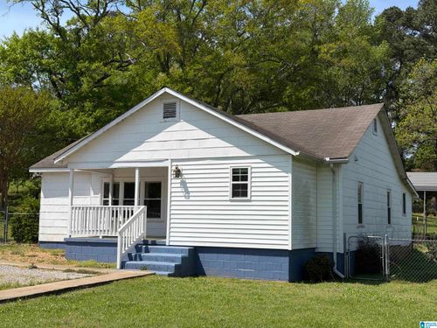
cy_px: 164
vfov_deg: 30.3
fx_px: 606
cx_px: 218
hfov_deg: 39.7
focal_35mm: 48
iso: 80
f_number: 1.78
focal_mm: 6.76
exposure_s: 1/13333
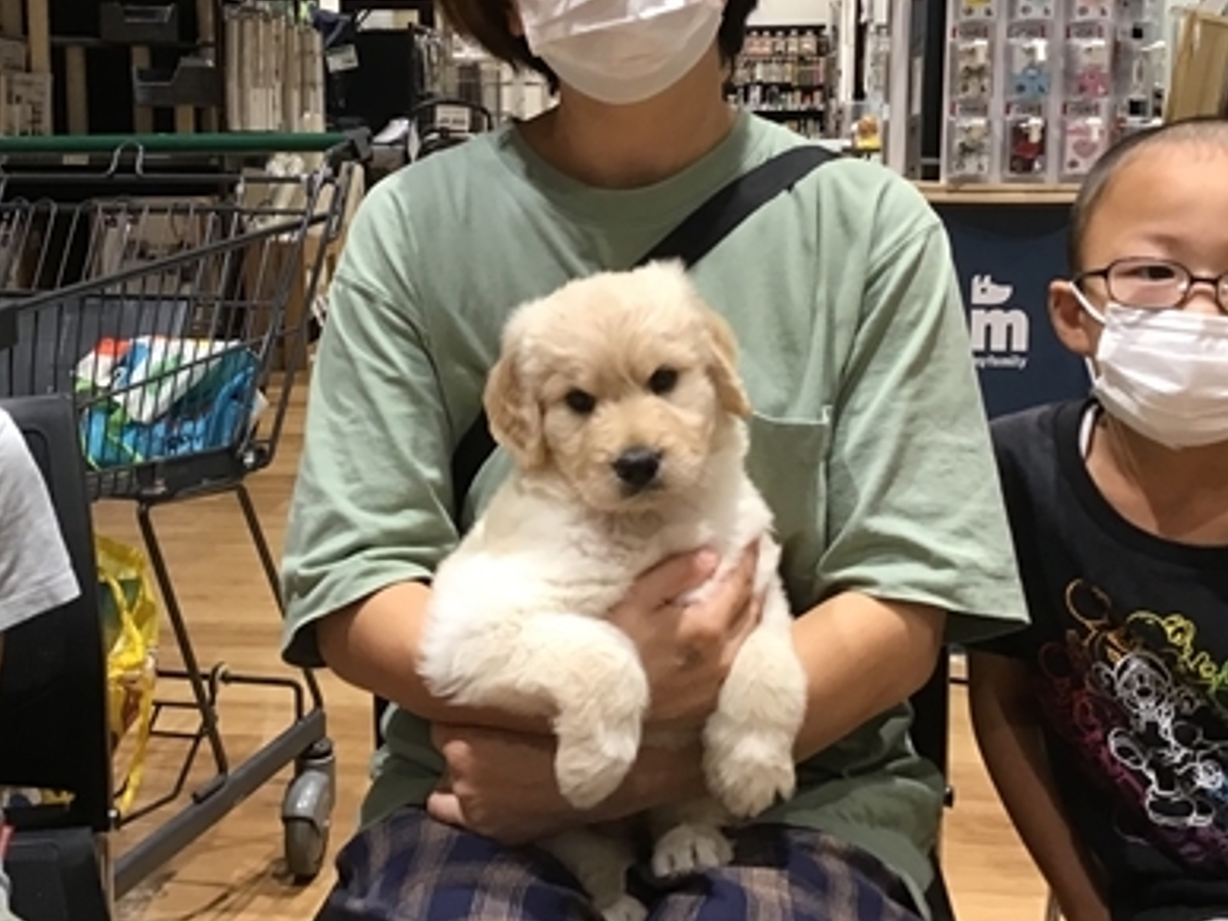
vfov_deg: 30.1
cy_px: 332
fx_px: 1703
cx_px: 541
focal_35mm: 48
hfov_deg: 39.6
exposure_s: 1/30
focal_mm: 3.3
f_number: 2.4
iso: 64
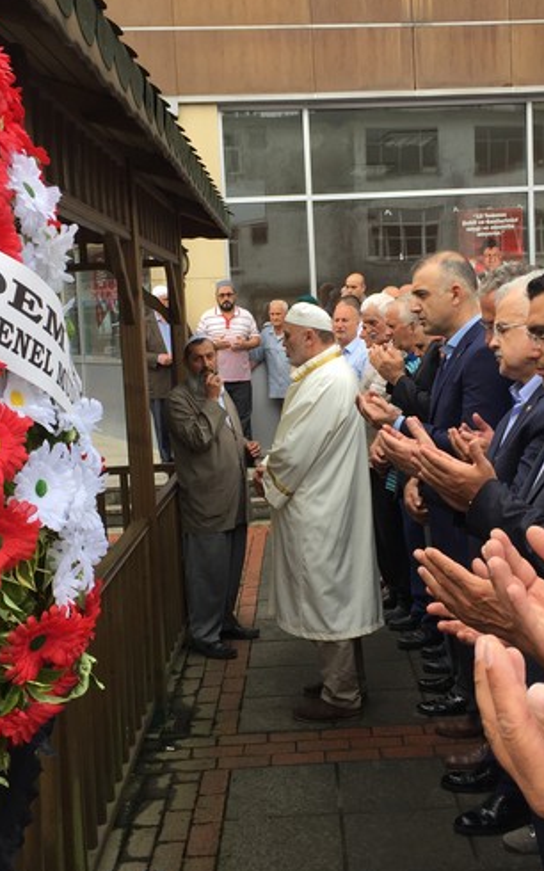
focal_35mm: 42
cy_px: 434
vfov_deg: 47.2
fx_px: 997
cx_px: 293
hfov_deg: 30.5
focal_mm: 4.15
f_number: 2.2
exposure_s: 1/217
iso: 32
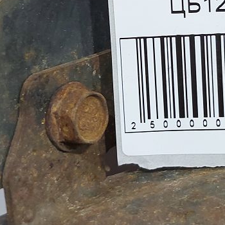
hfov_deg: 20.2
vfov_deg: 20.0
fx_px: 618
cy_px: -4
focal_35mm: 84
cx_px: 208
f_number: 1.8
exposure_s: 1/50
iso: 125
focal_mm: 5.23
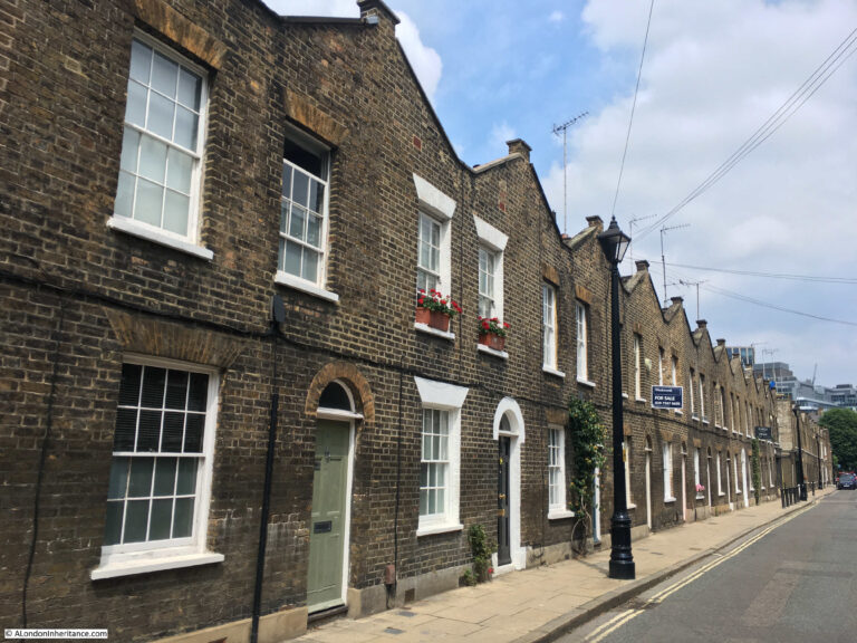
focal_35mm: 29
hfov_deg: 61.7
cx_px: 428
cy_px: 322
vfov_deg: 48.2
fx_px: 718
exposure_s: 1/1068
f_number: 2.2
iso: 25
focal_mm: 4.15
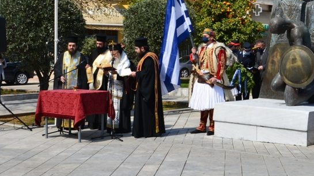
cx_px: 194
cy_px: 54
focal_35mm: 65
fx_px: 541
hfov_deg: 32.2
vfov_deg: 18.4
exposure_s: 1/125
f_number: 11
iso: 180
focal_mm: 22
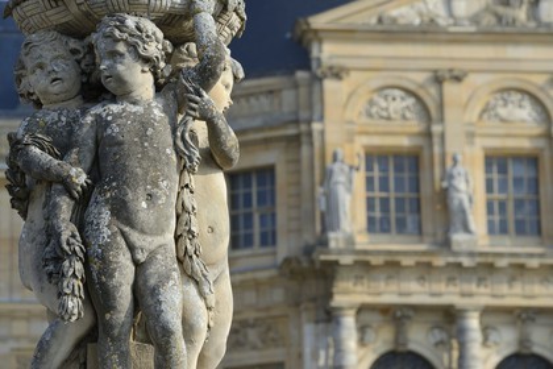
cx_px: 276
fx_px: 2227
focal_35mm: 145
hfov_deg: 14.2
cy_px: 184
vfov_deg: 9.5
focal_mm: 145
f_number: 8
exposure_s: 1/200
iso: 100
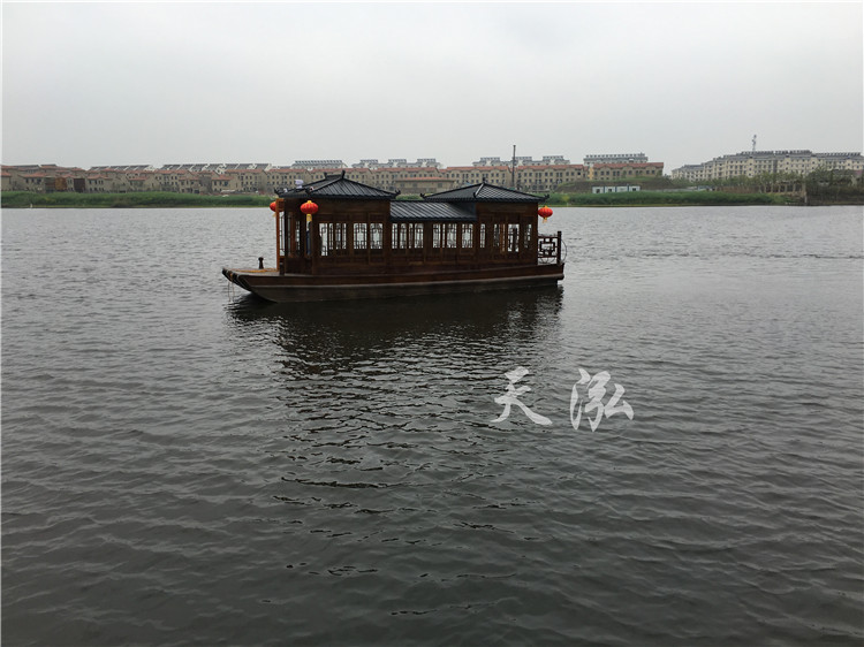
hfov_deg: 61.7
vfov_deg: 48.2
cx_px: 432
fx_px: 724
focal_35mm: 29
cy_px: 324
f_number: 2.2
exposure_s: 1/370
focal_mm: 4.15
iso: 25
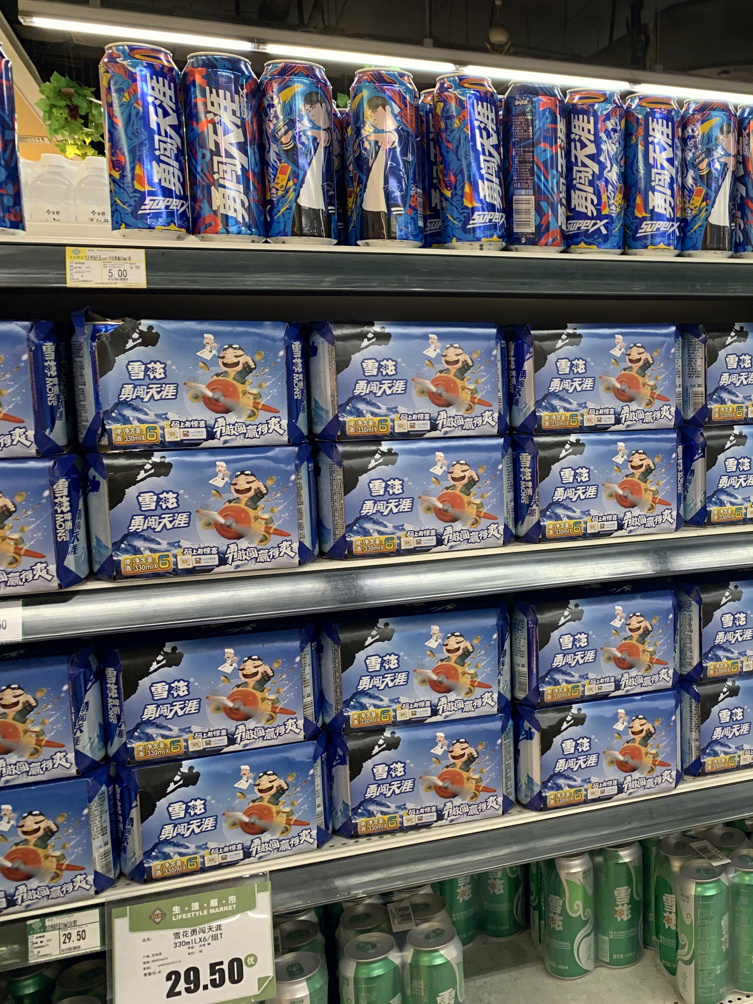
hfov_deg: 38.6
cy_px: 505
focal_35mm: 35
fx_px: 1015
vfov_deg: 52.6
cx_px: 640
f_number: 1.8
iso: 100
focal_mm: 4.25
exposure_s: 1/50
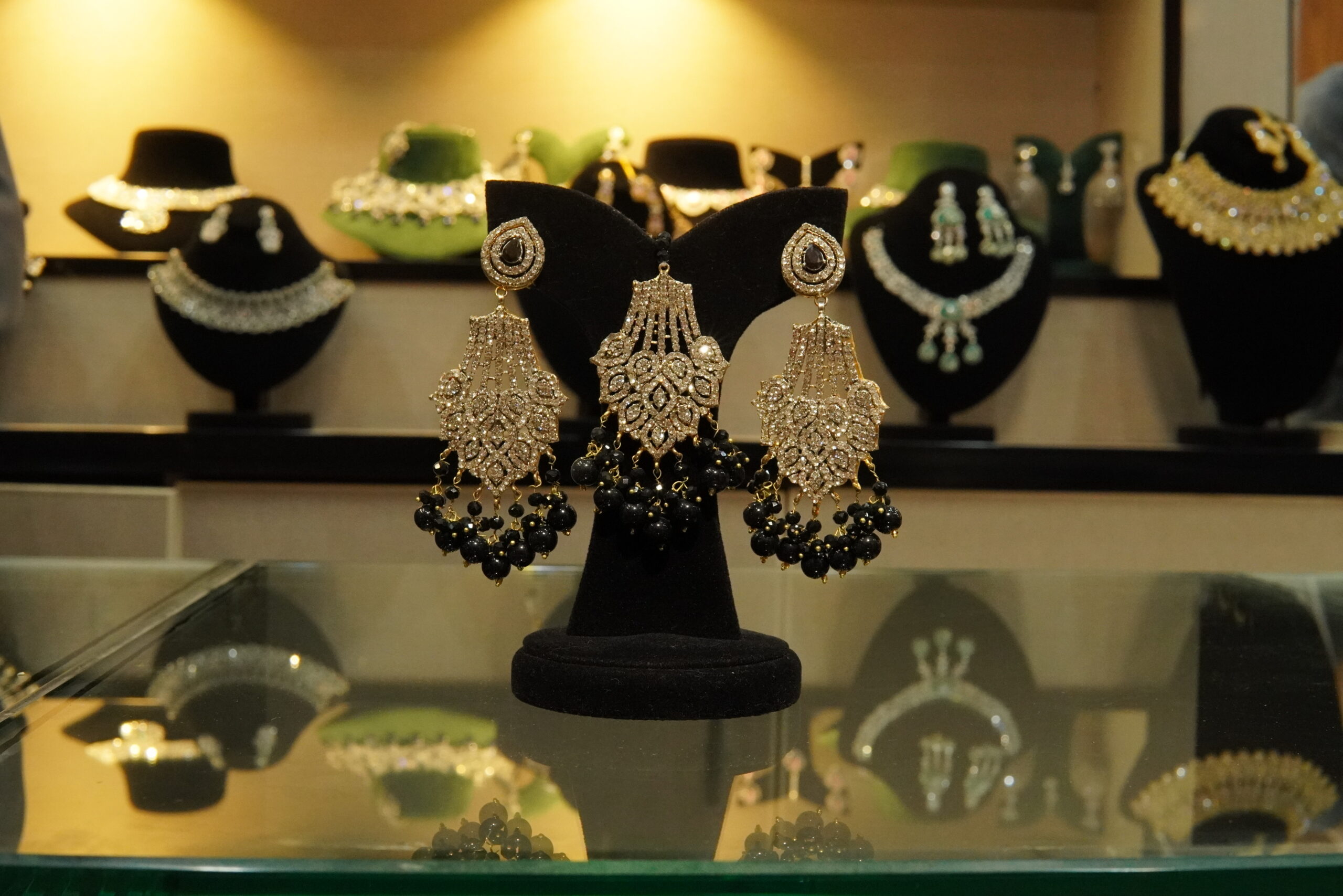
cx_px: 672
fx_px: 1679
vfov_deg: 29.9
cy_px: 448
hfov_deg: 43.6
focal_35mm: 45
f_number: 9
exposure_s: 1/80
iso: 4000
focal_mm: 30
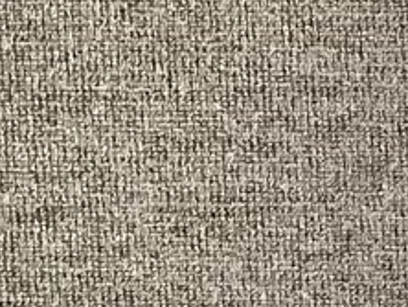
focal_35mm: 211
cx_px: 1001
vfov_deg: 7.0
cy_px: 222
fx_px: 2490
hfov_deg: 8.5
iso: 200
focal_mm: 3.3
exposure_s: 1/60
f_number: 2.4
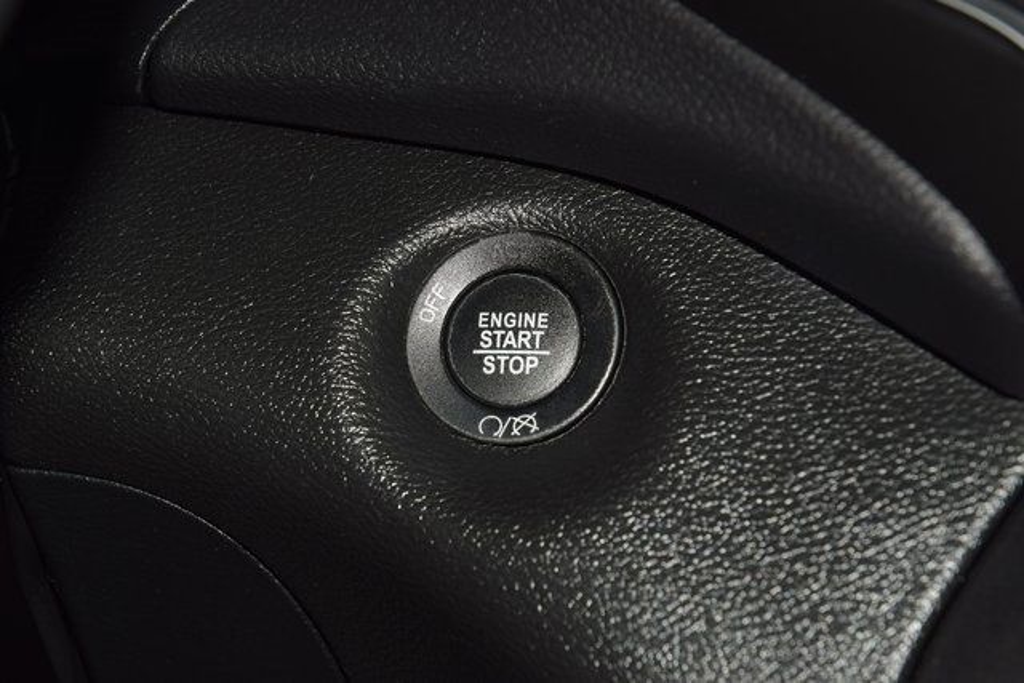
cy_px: 342
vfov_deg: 13.0
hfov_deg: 19.5
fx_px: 2987
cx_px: 512
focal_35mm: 105
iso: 100
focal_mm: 70
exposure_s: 1/125
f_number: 8
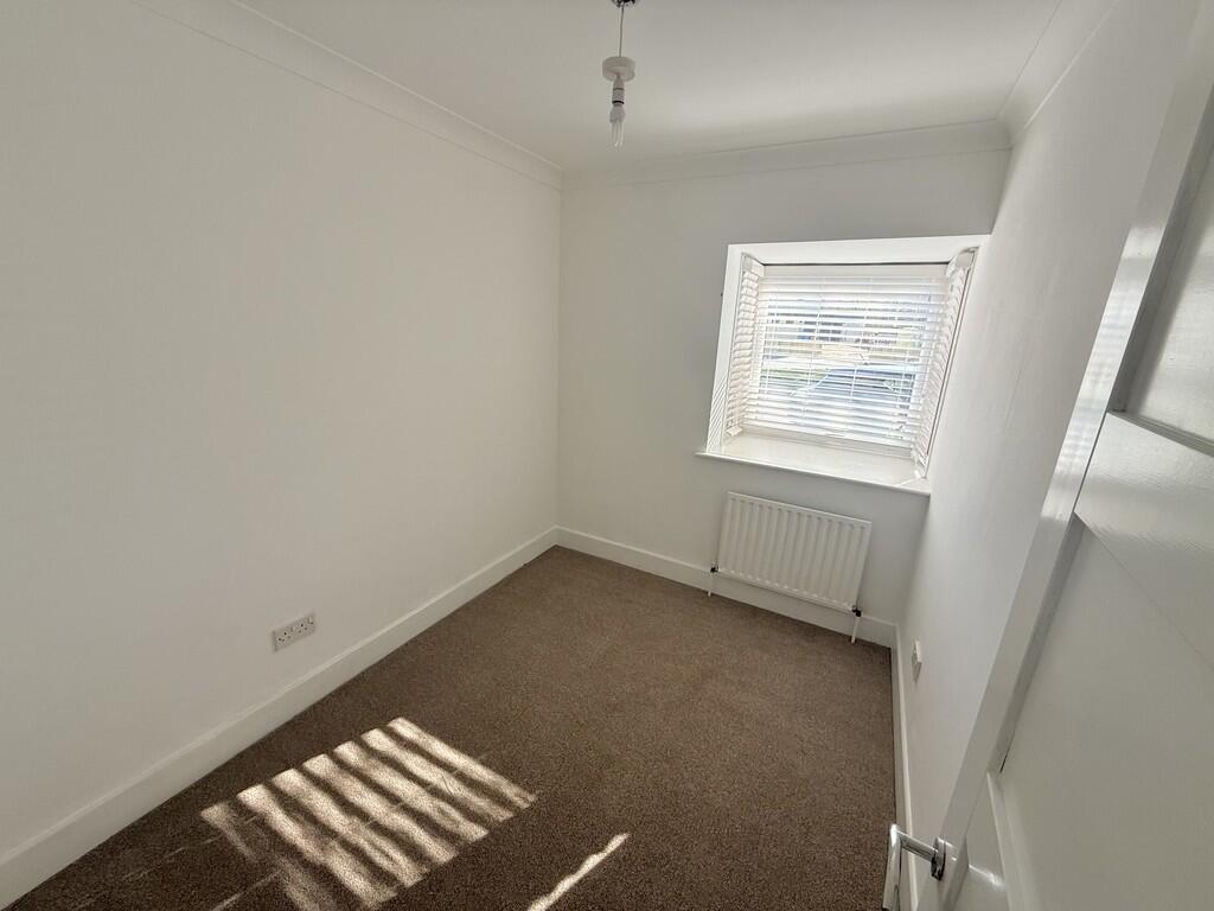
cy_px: 456
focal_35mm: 14
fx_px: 491
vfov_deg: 85.7
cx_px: 607
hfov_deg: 102.1
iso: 64
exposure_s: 1/141
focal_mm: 2.22
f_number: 2.2
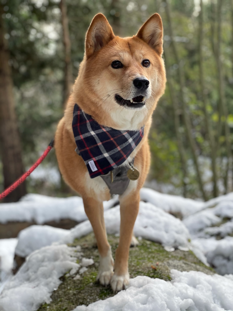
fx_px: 467
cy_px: 156
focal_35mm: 52
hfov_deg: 28.0
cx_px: 116
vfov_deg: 36.8
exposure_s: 1/122
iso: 64
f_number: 2
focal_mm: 6
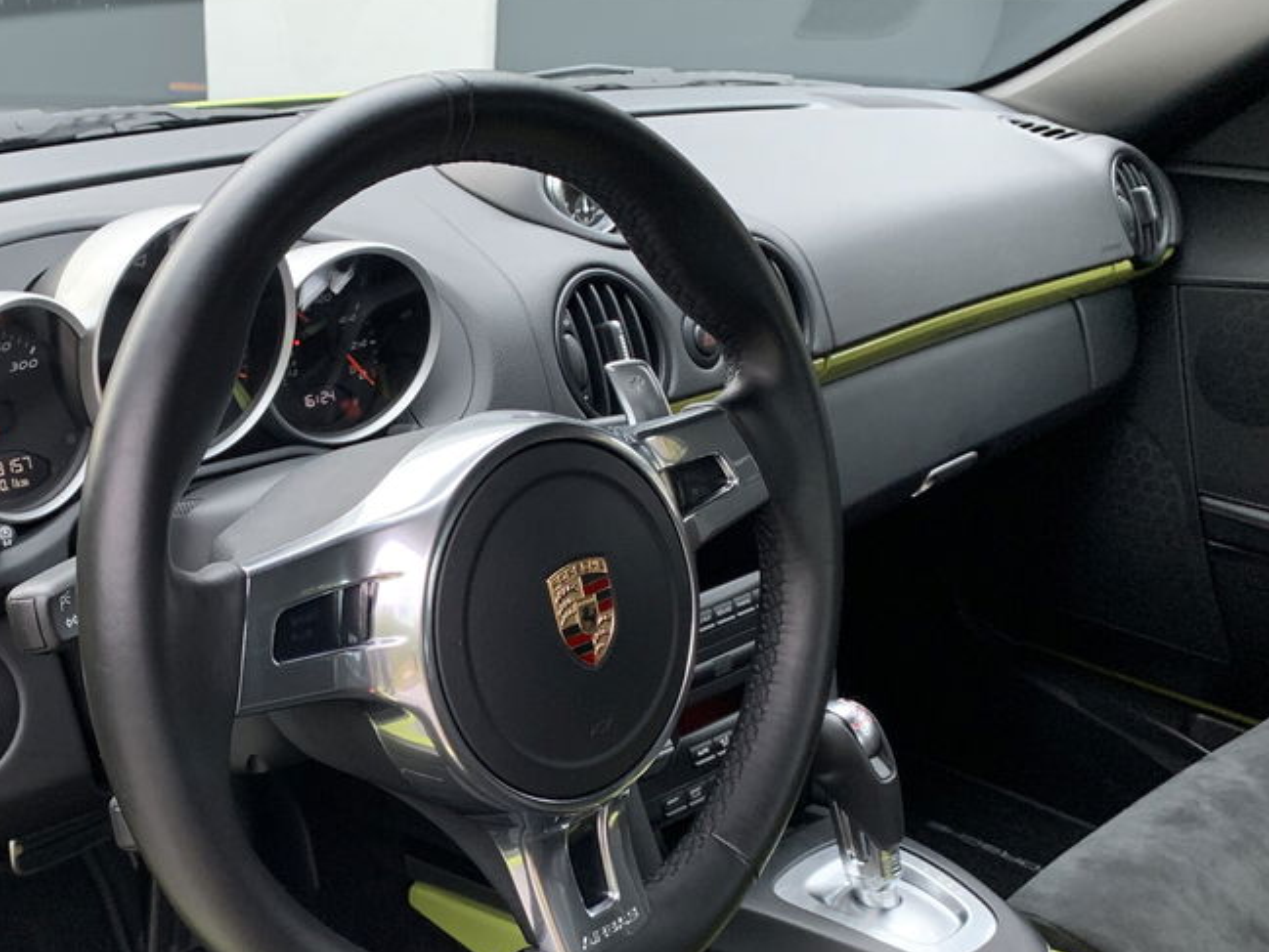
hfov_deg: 44.4
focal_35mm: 41
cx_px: 336
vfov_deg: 35.0
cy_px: 583
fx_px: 1503
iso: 400
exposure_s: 1/52
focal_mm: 4.25
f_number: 1.8
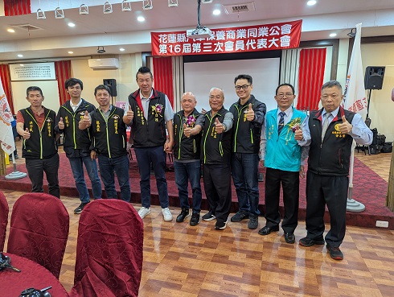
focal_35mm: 24
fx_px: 274
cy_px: 148
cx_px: 197
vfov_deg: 56.9
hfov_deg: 71.5
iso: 462
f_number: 1.85
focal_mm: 6.81
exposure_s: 1/60
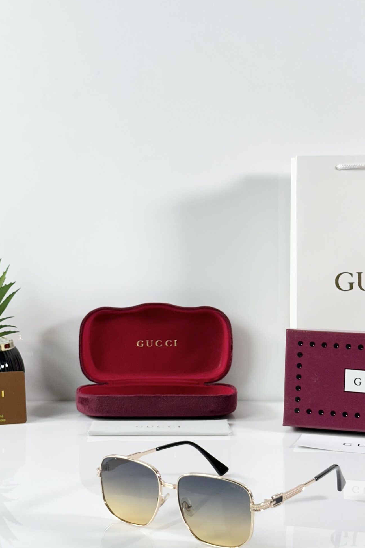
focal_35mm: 66
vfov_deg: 30.5
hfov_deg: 20.6
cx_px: 198
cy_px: 296
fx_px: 1003
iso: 80
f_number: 1.78
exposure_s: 1/100
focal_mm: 6.86
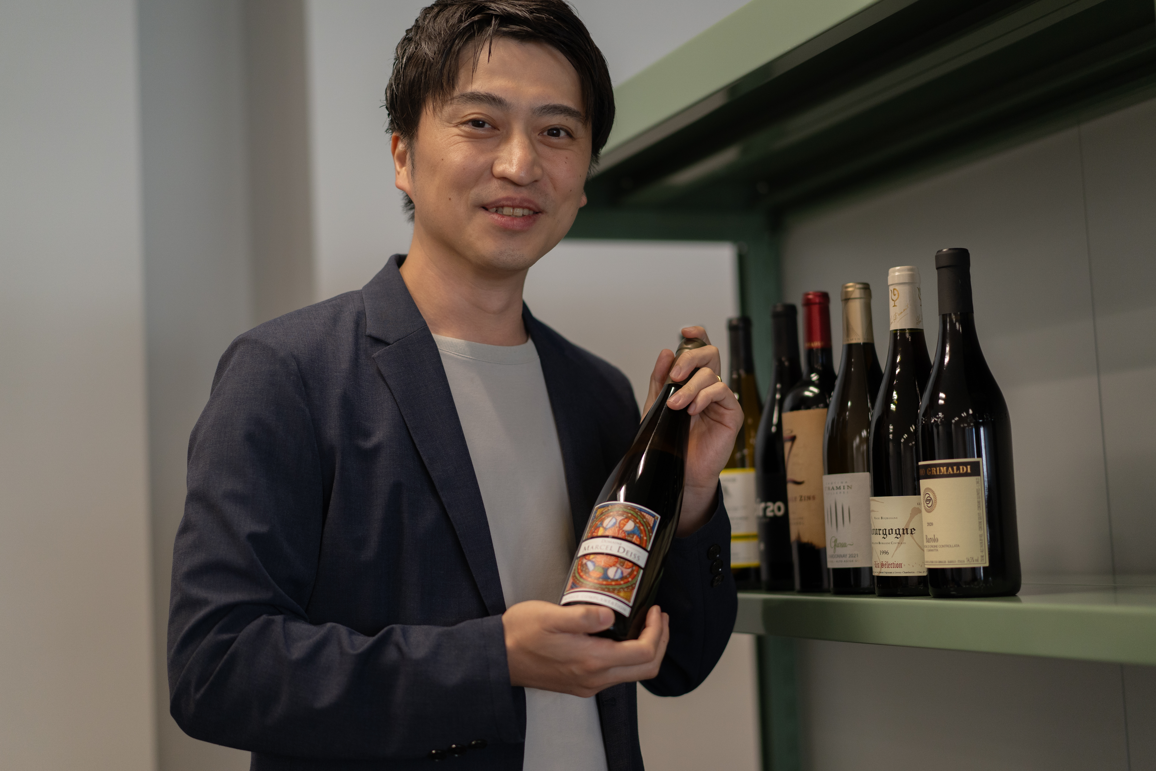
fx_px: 1766
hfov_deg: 36.2
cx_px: 578
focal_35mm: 55
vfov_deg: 24.6
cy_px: 386
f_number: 1.8
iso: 800
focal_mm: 55
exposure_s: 1/320
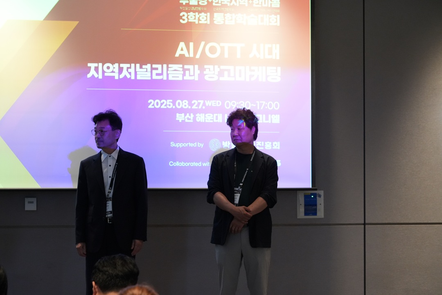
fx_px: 1289
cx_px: 221
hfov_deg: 19.5
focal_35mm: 105
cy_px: 148
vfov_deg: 13.0
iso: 6400
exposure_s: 1/250
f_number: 5.6
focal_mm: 105
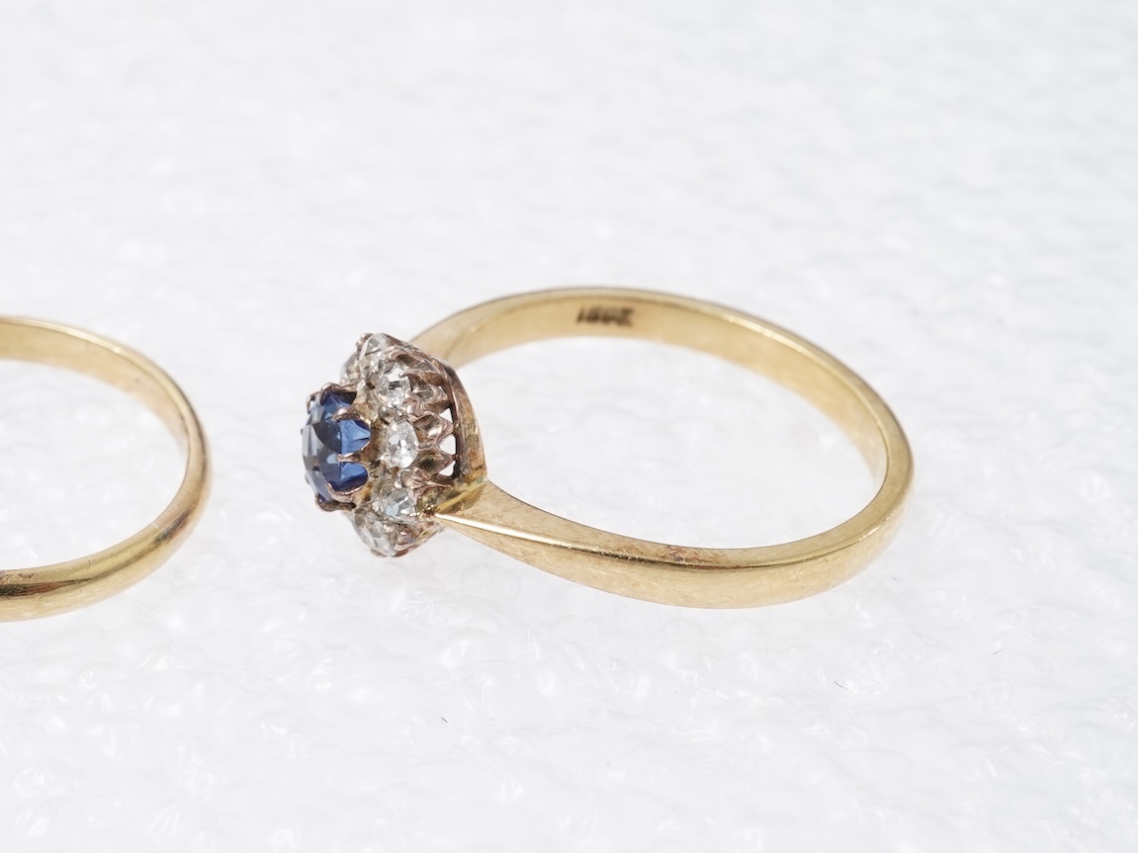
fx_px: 2432
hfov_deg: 26.0
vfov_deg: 19.9
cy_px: 460
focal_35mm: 74
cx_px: 270
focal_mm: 30
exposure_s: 1/125
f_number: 22
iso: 320
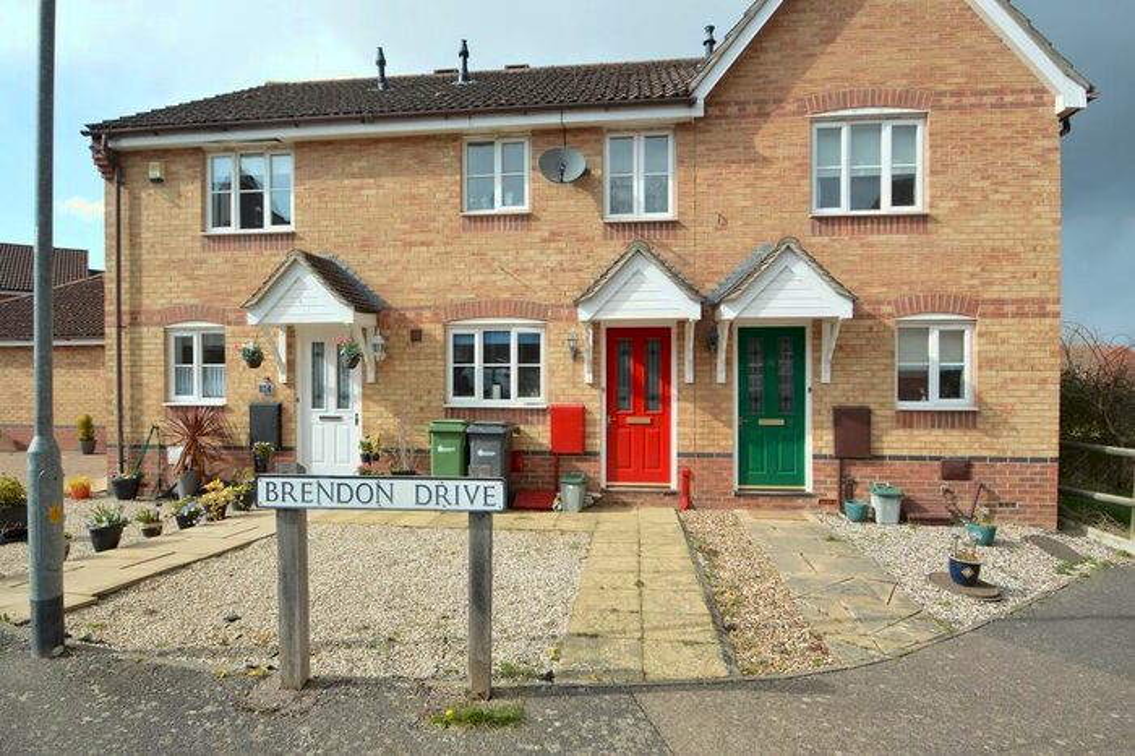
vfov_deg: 67.3
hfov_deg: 90.0
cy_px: 378
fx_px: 567
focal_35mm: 18
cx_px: 568
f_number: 6.3
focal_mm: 12
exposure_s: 1/125
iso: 100
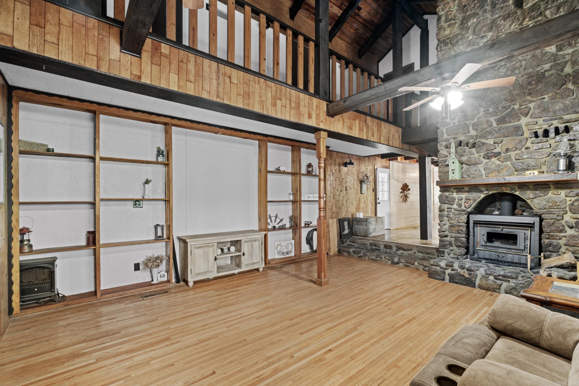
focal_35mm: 15
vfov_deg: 77.3
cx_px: 290
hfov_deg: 100.4
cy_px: 193
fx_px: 241
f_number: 8
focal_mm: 10
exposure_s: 2.5
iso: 800
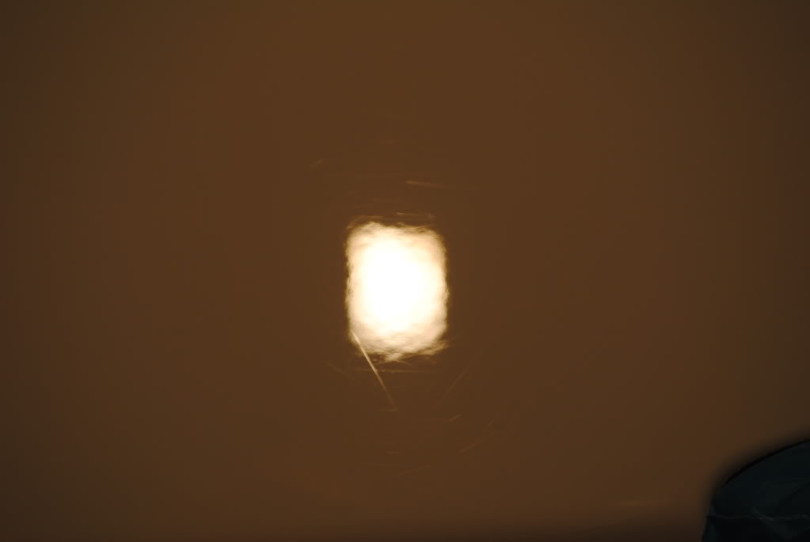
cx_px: 405
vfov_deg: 25.8
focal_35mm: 52
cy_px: 271
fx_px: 1183
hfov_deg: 37.8
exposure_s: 1/125
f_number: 5.6
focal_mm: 35
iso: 110
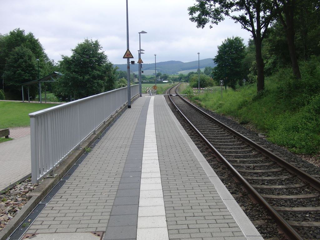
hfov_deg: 50.1
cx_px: 160
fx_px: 342
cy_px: 120
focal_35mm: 37
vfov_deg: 38.7
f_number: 3.6
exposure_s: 1/640
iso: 100
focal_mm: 6.42
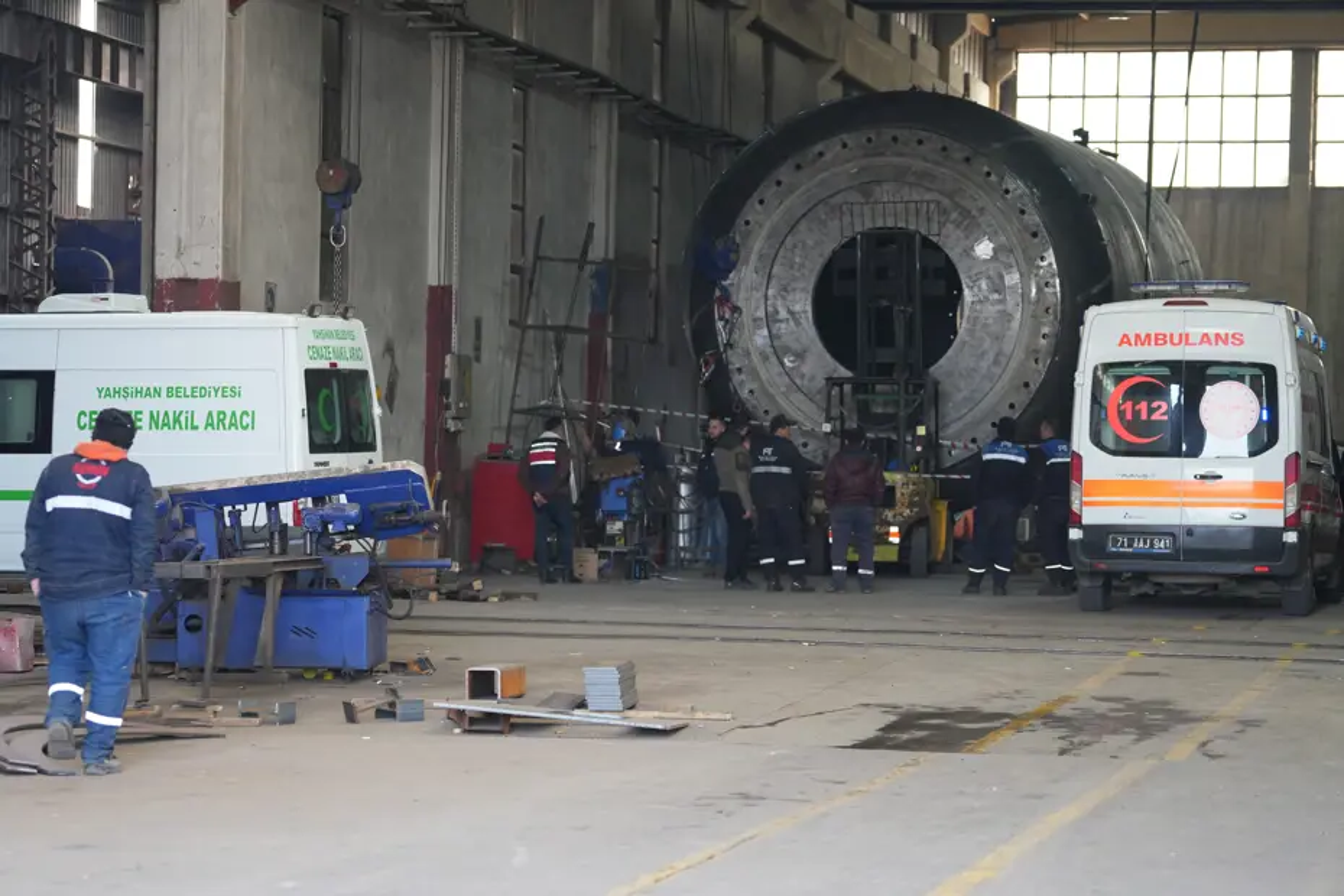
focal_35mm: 111
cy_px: 448
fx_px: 4144
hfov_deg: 18.4
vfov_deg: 12.3
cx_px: 672
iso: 1250
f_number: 4
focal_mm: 111
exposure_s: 1/160
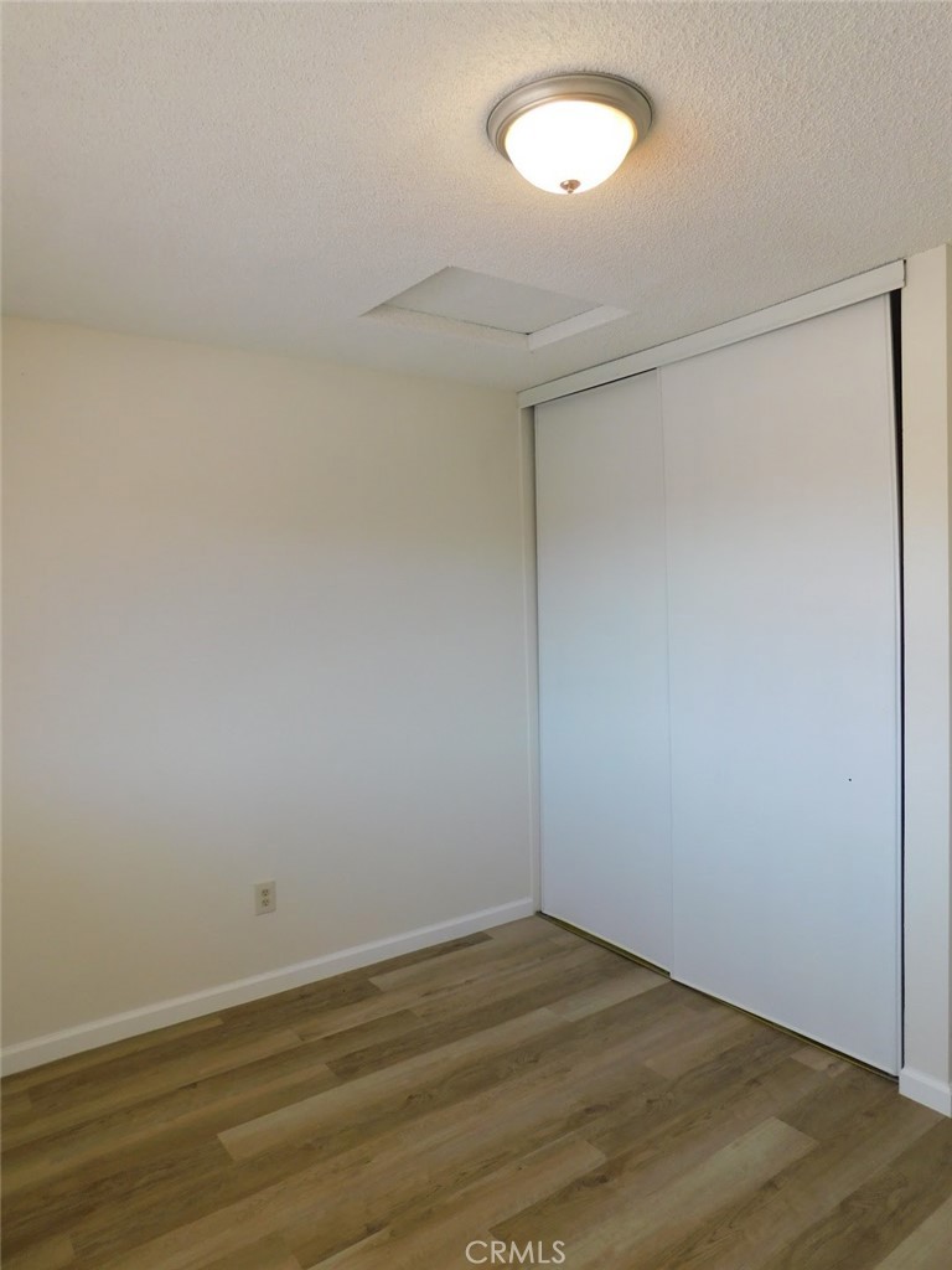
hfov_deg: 58.9
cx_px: 476
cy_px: 635
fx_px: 843
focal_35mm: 23
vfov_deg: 73.9
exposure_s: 1/80
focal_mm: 4
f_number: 3
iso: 125
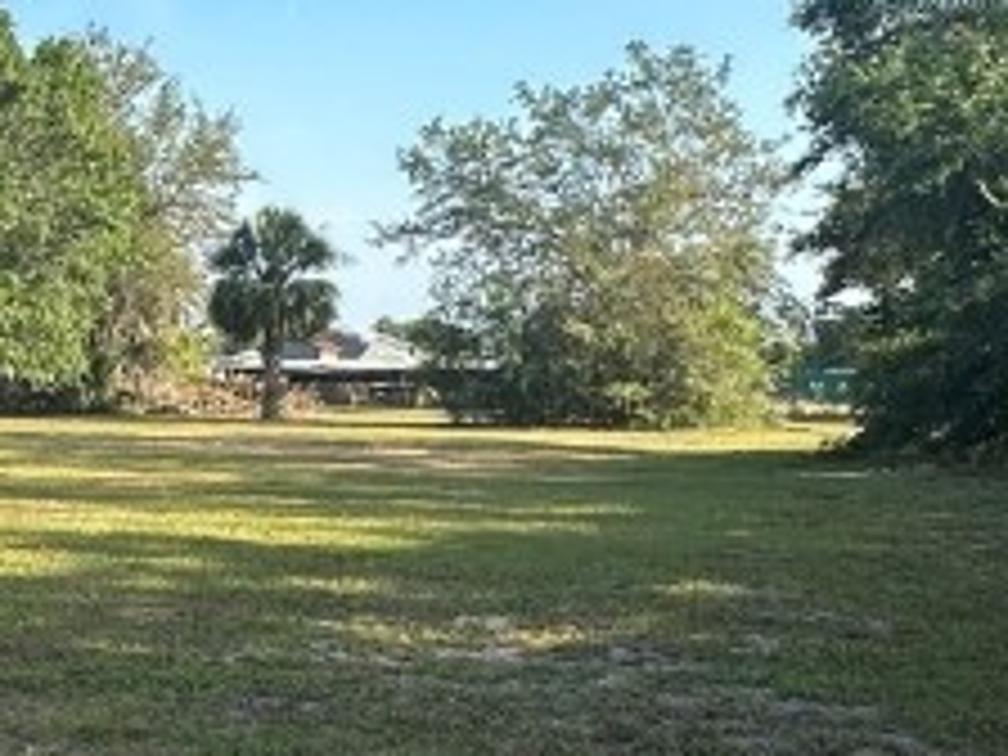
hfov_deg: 28.7
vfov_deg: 22.9
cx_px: 36
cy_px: 459
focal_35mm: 64
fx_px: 1864
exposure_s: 1/910
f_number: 2.2
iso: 40
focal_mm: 2.22
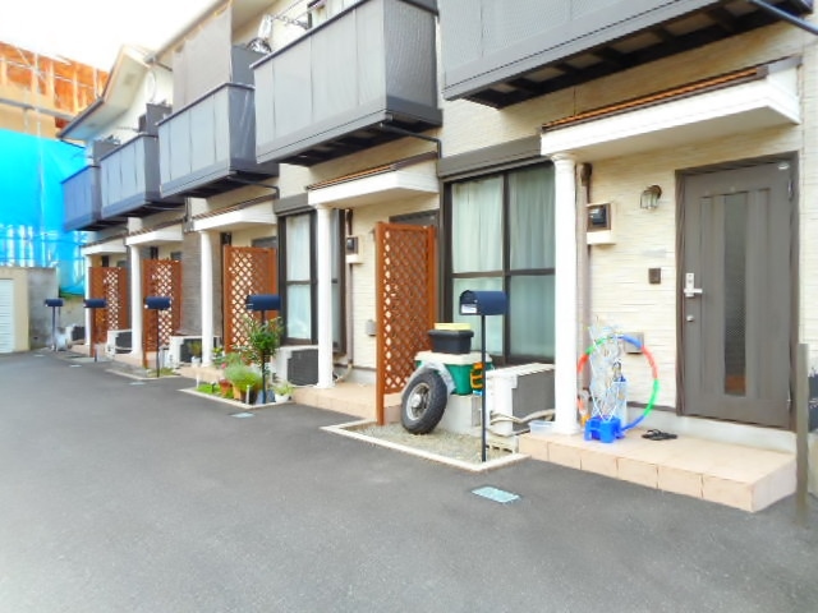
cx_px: 409
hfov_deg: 69.4
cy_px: 306
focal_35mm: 25
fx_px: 591
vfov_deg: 54.9
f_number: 3.7
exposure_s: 1/30
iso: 80
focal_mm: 4.5
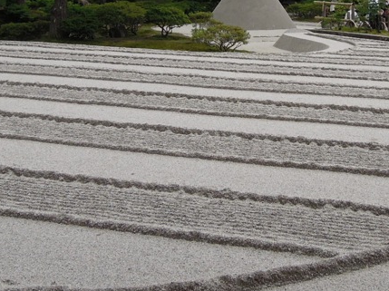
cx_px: 233
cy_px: 3
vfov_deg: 24.9
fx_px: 629
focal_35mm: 56
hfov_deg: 34.3
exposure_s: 1/1000
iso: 160
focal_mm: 4.3
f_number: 2.8
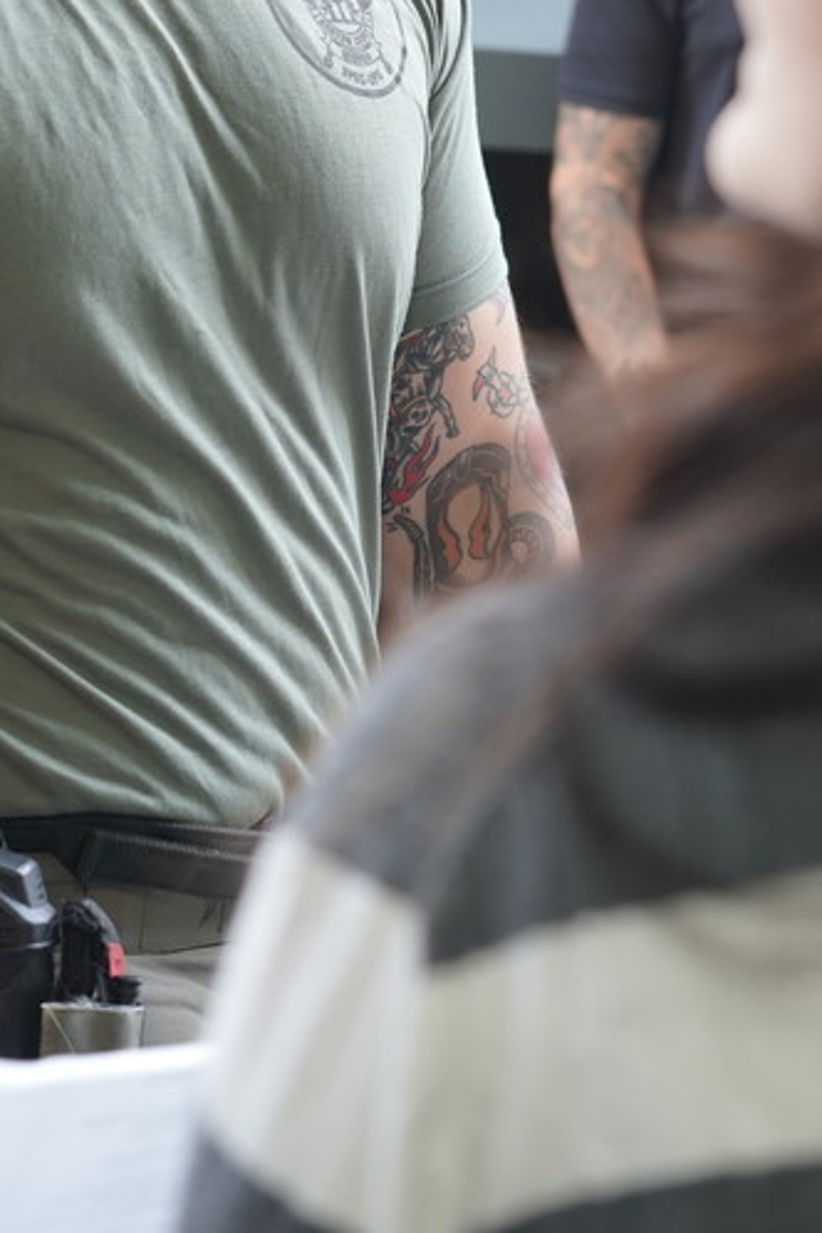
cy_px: 223
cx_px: 170
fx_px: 3664
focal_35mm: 107
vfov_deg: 18.9
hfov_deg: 12.7
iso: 640
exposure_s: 1/160
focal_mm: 52
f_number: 4
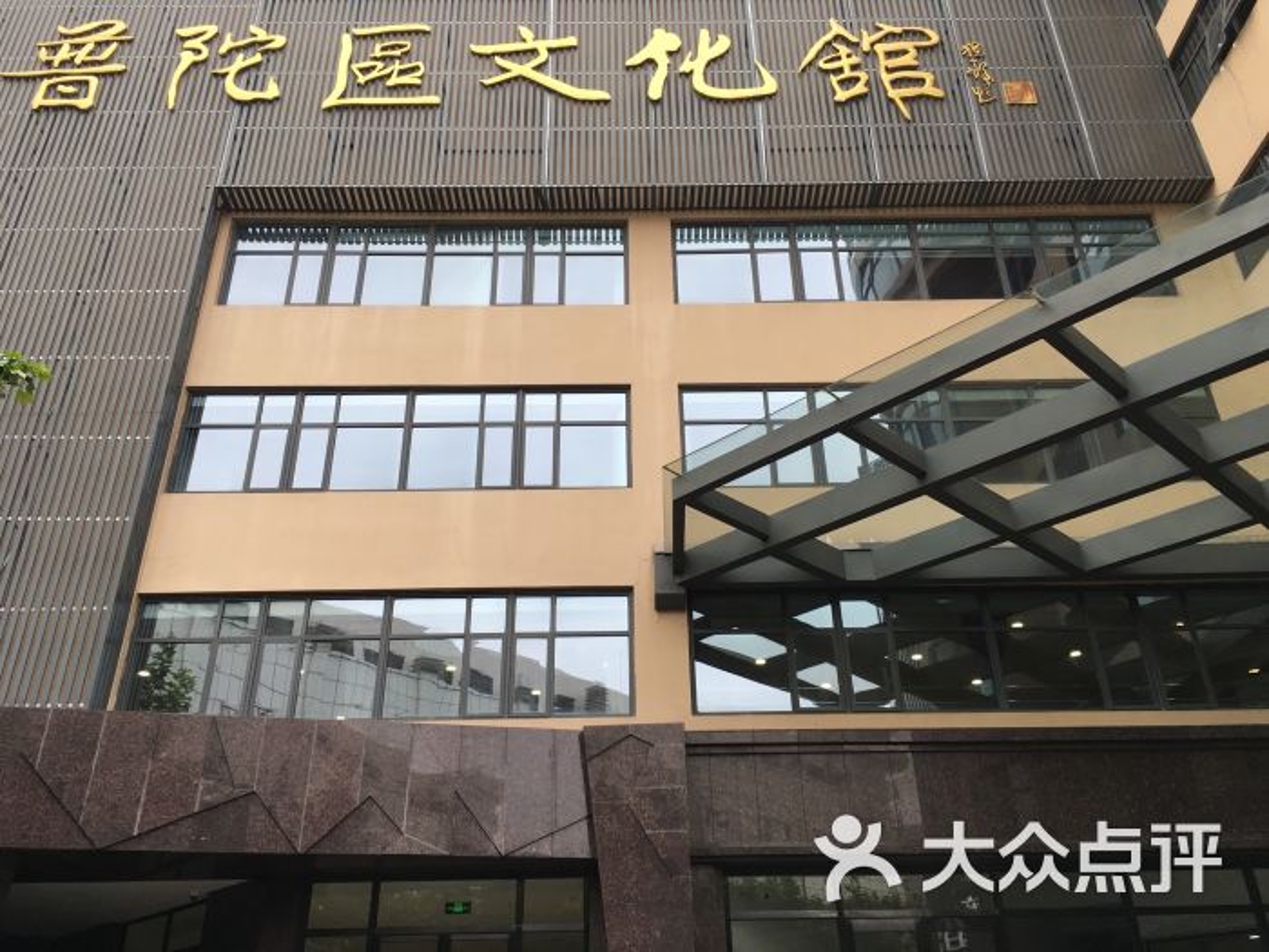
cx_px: 634
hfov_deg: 61.7
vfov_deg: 48.2
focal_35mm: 29
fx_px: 1063
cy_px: 476
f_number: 2.2
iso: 32
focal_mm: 4.15
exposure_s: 1/100
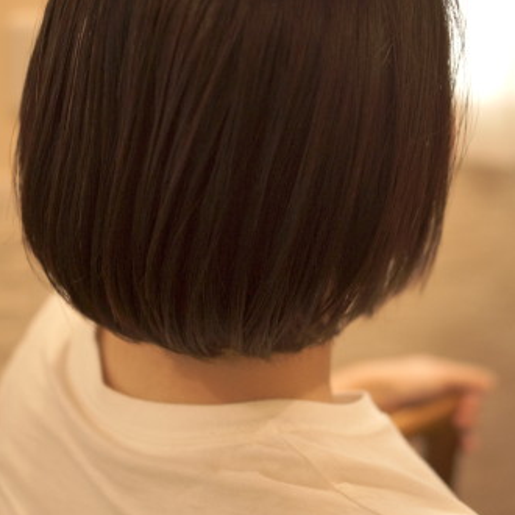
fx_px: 1139
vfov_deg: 25.4
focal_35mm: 68
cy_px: 173
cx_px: 258
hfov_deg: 25.5
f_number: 2.2
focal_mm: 35
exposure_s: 1/1000
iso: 800
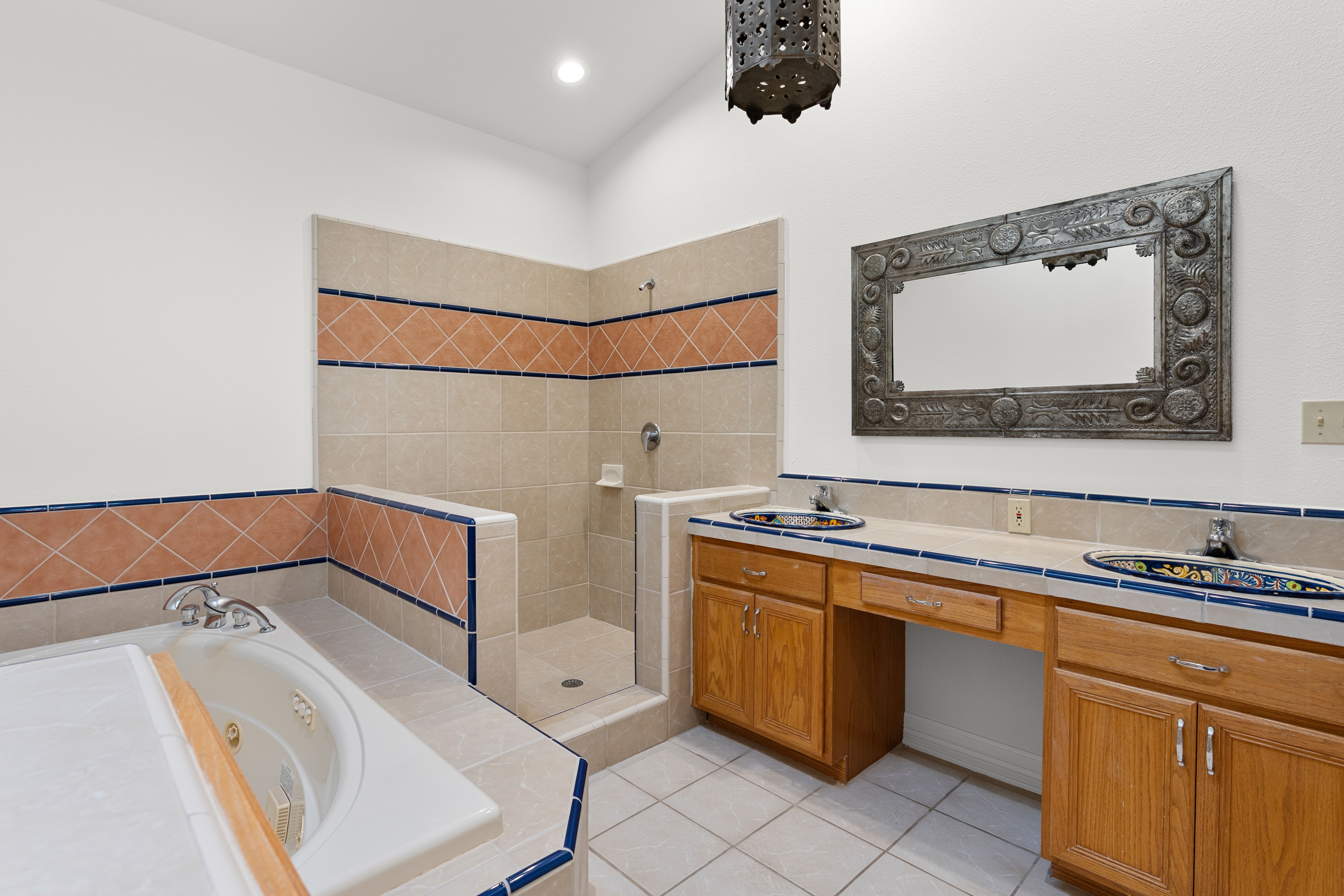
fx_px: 635
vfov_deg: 70.4
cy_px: 432
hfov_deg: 93.2
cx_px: 643
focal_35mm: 17
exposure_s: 1/2.5
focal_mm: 16
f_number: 7.1
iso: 320
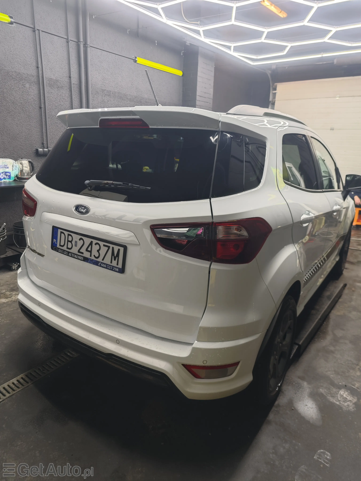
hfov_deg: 58.9
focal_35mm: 23
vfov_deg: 73.9
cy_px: 240
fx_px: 320
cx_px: 180
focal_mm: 8.72
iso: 500
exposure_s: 1/50.1
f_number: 1.63
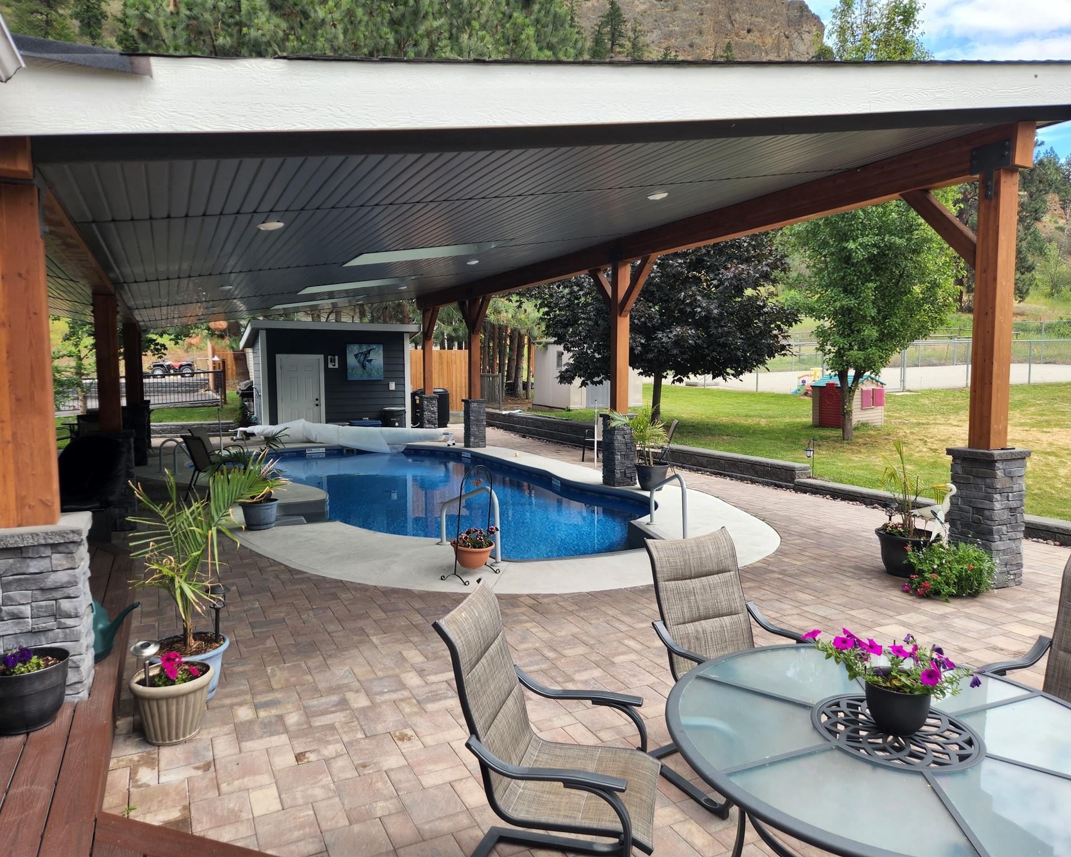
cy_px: 428
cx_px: 537
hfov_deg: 70.3
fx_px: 761
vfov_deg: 58.8
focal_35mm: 24
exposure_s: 1/415
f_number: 1.8
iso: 20
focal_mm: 5.4
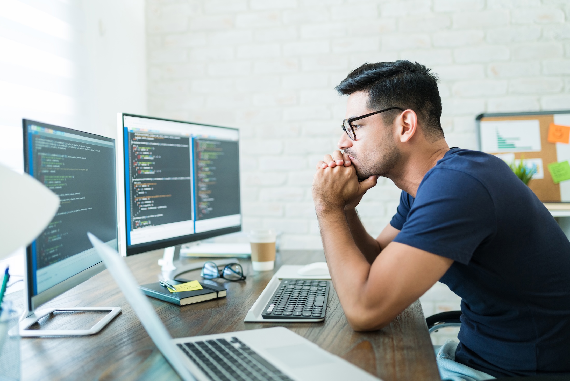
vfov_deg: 37.9
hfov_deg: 54.4
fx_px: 554
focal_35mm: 35
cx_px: 285
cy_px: 190
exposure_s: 1/100
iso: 800
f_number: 1.8
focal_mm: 35
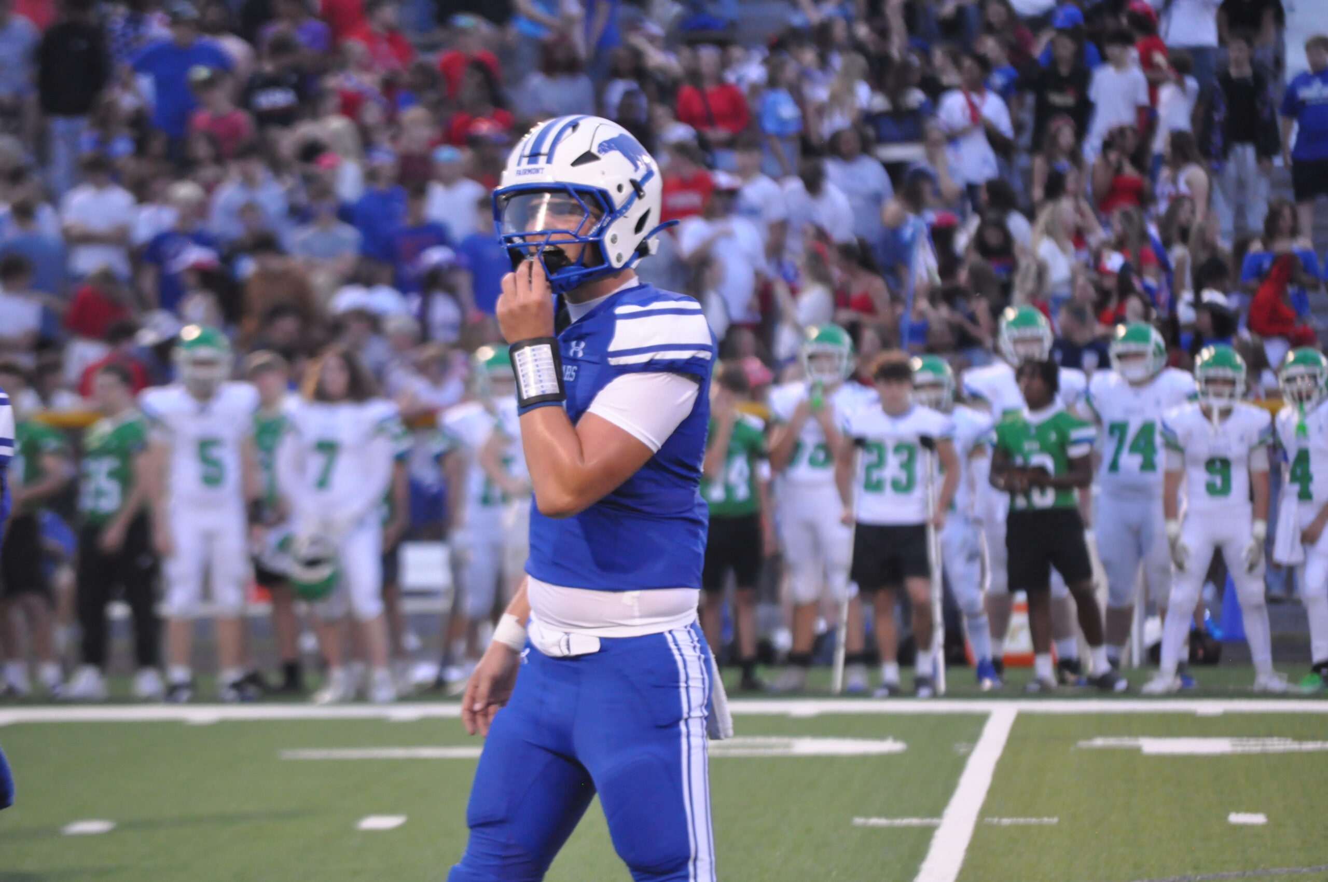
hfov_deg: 6.9
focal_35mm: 300
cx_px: 664
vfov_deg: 4.6
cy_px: 441
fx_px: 11053
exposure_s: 1/100
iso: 1600
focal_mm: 200
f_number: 5.6
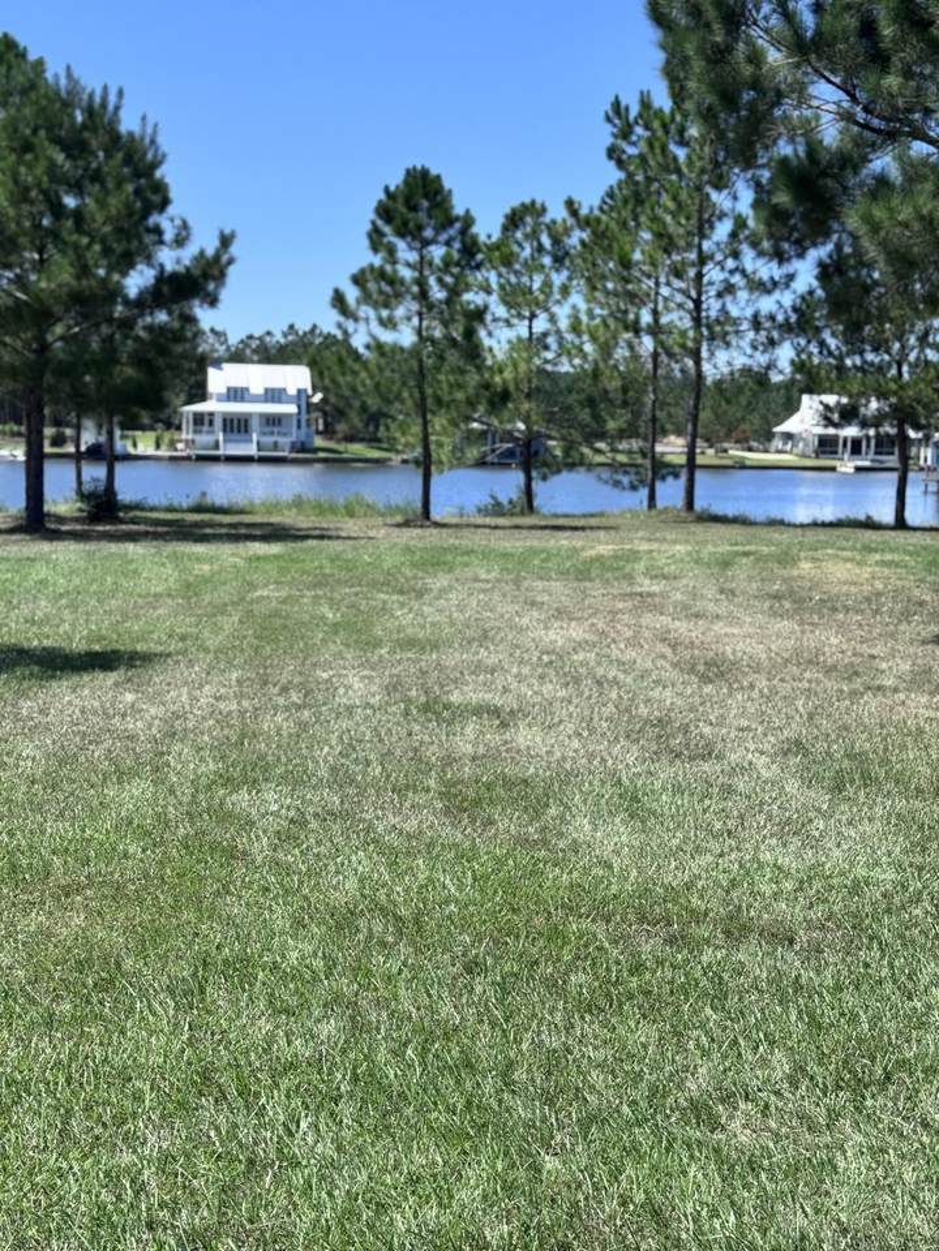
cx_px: 470
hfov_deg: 30.3
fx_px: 1736
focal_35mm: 48
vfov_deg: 39.7
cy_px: 626
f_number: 1.78
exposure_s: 1/3425
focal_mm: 6.76
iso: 64
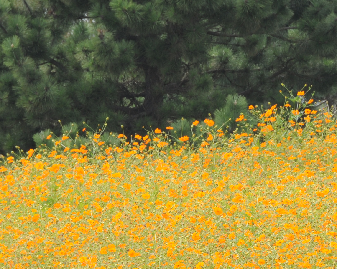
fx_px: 8129
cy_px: 172
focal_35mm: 815
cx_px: 215
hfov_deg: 2.4
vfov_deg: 1.9
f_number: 11
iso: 200
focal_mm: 200
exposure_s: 1/100
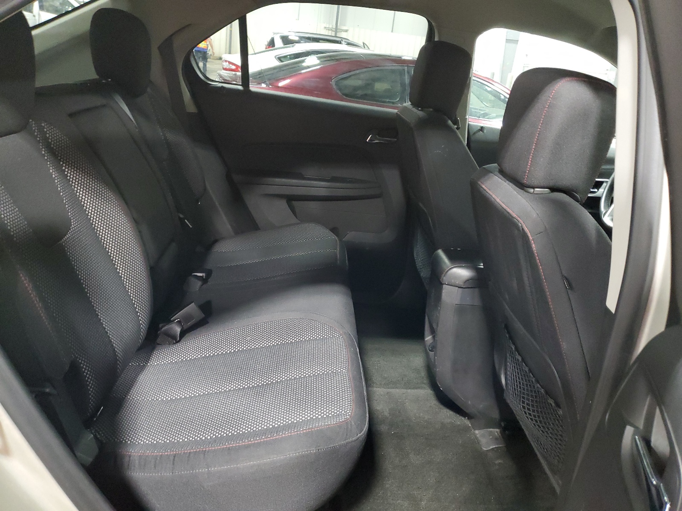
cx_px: 341
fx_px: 512
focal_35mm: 26
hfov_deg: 67.3
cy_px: 256
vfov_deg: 53.1
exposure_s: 1/15
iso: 363
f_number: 1.5
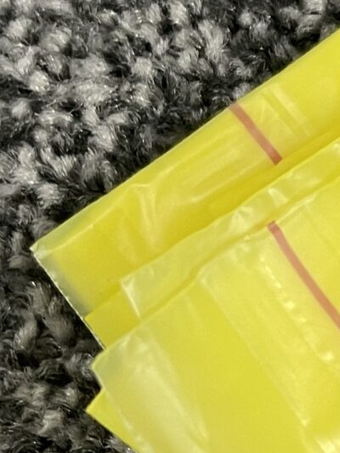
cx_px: 571
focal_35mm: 120
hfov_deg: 11.6
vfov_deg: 16.3
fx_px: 1571
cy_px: 369
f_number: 1.6
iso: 125
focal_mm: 5.1
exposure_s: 1/50
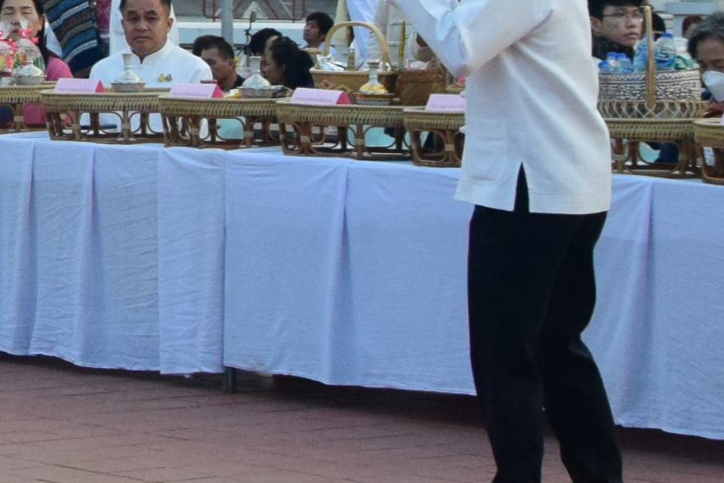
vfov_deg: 7.0
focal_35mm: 192
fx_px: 3862
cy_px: -312
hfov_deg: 10.0
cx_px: -689
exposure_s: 1/400
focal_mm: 26
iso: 1600
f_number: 8
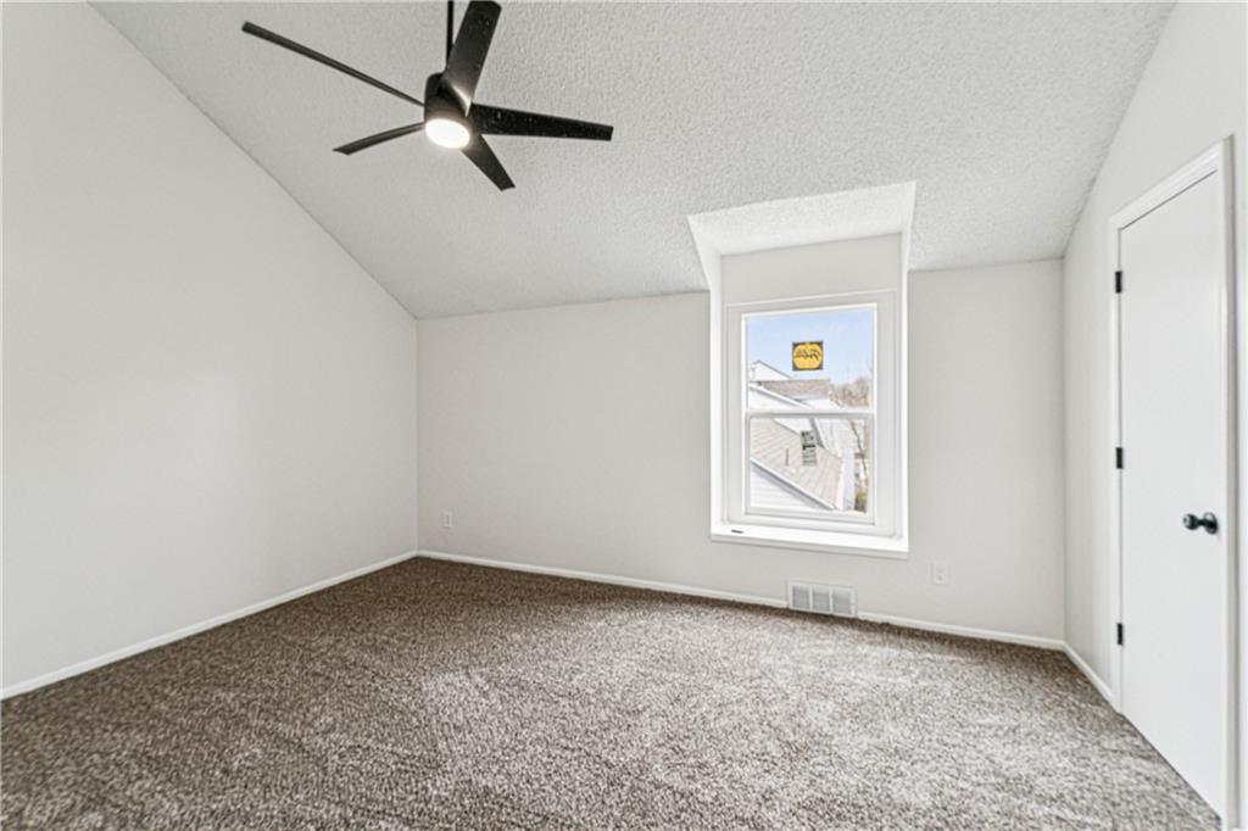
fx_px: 520
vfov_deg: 77.3
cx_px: 624
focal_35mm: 15
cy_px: 416
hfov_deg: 100.4
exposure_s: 1/5
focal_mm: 15
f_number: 14
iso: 400
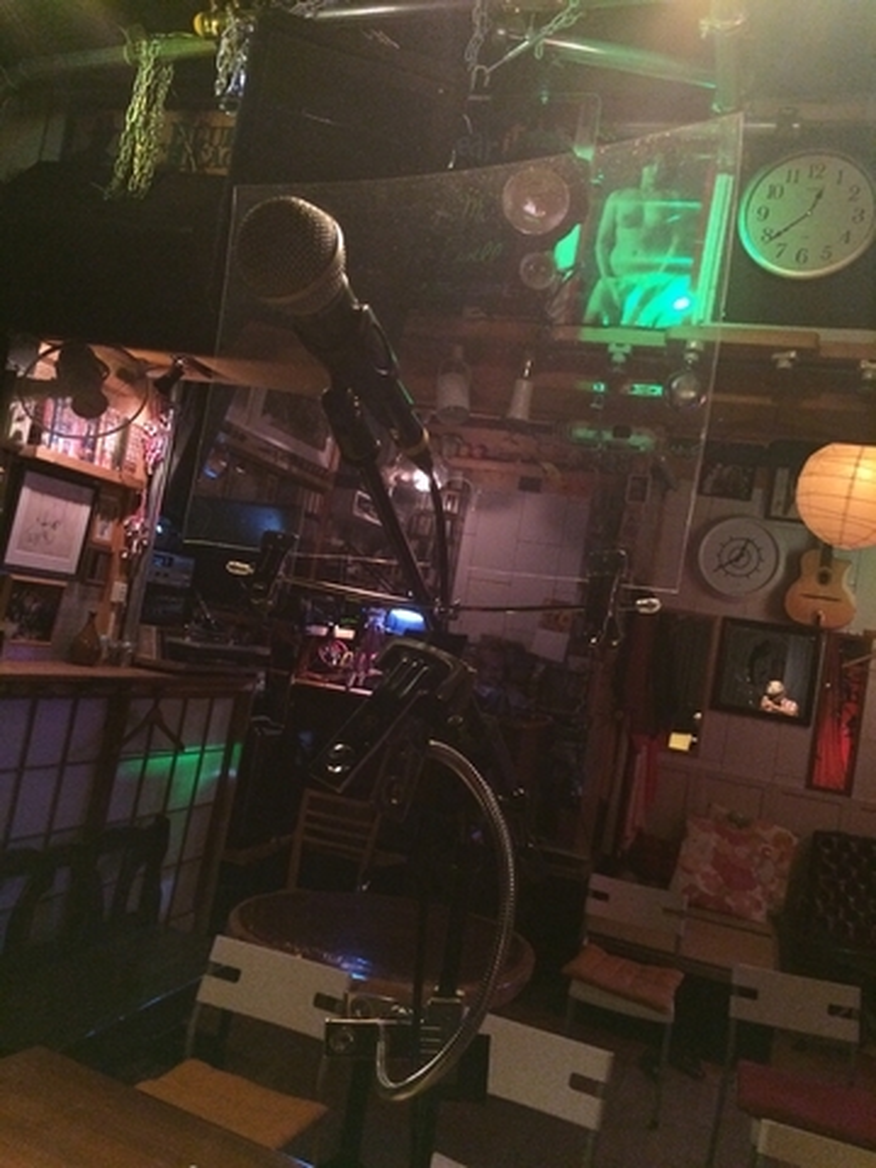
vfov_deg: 61.7
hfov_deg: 48.2
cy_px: 584
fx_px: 979
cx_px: 438
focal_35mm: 29
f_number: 2.2
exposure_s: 1/30
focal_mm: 4.15
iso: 320
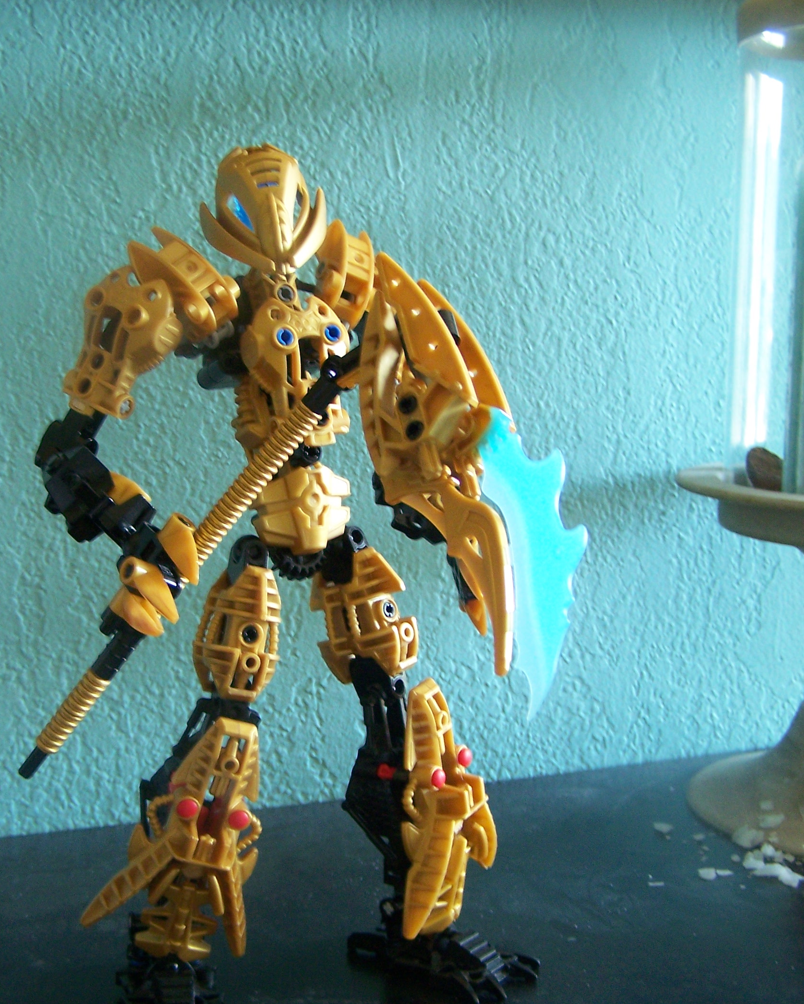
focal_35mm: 50
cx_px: 334
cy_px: 575
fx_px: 1487
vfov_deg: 37.3
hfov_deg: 30.2
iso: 160
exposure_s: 1/8
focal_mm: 6.3
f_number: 2.8
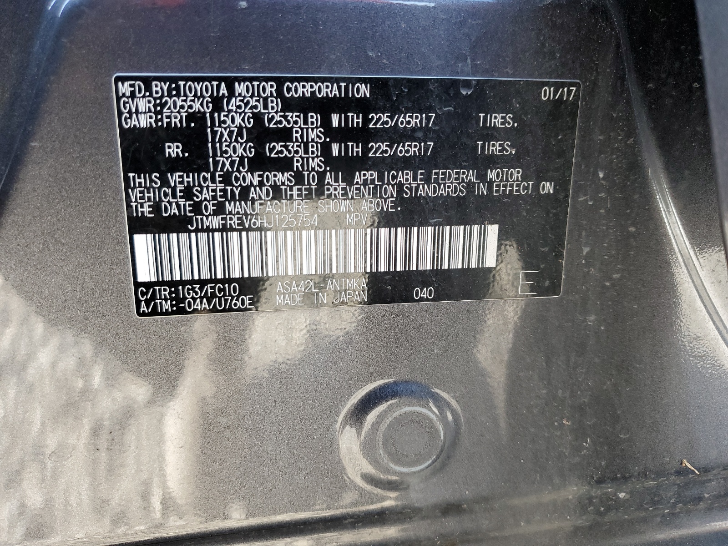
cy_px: 273
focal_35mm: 26
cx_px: 364
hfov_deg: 67.3
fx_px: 547
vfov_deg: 53.1
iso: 76
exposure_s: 1/120
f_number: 1.5
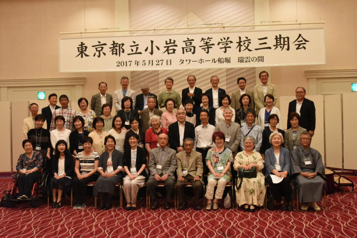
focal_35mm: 40
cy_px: 119
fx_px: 397
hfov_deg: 48.5
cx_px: 178
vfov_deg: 33.4
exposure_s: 1/60
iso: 8000
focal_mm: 40
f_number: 11
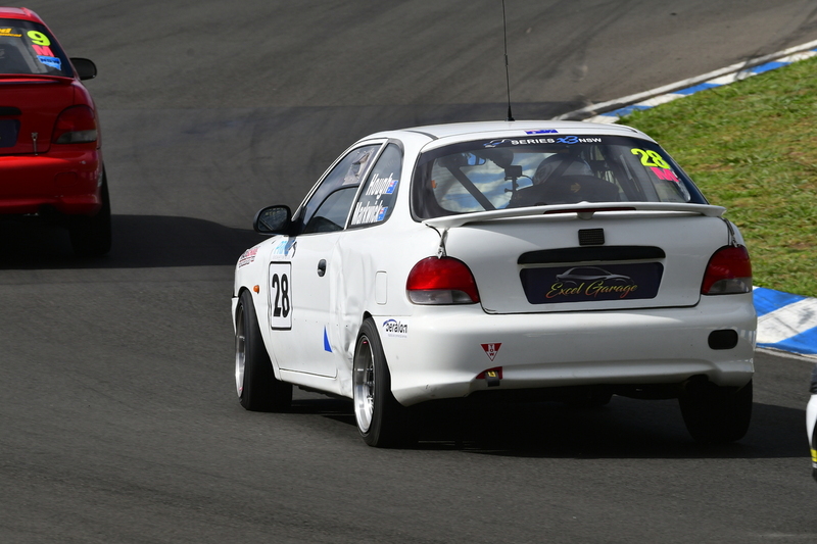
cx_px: 408
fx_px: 9869
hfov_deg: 4.7
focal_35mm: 435
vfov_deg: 3.2
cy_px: 272
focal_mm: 290
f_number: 11
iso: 200
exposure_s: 1/500
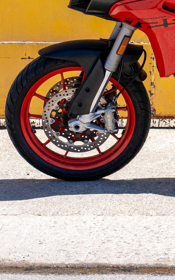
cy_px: -58
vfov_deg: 6.7
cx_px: 262
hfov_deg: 4.2
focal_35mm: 310
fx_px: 2365
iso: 100
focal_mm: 85
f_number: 9
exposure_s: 1/200
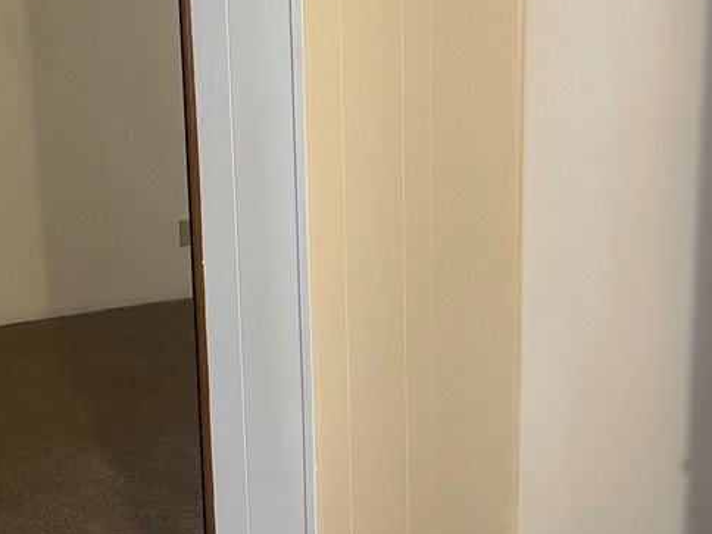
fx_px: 1131
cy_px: 165
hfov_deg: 34.7
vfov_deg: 26.4
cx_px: 253
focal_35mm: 55
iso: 500
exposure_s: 1/30
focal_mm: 5.1
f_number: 1.6
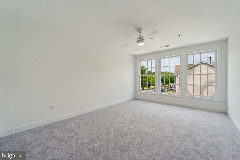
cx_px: 120
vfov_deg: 81.2
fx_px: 93
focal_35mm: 14
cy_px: 80
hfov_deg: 104.3
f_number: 5.6
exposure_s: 1/160
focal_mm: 14
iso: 640
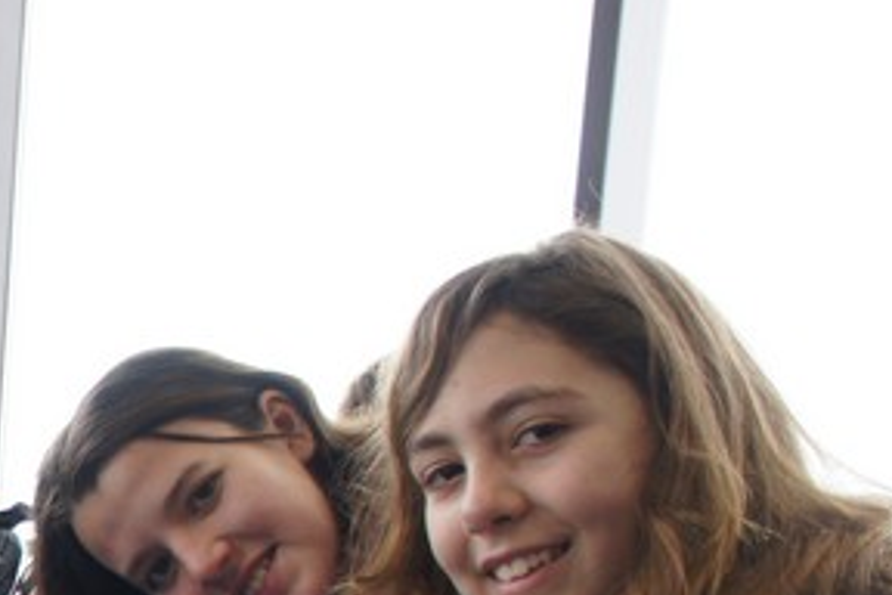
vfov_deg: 13.2
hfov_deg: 17.5
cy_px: 984
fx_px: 2378
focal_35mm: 96
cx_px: -678
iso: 200
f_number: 4
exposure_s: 1/80
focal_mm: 18
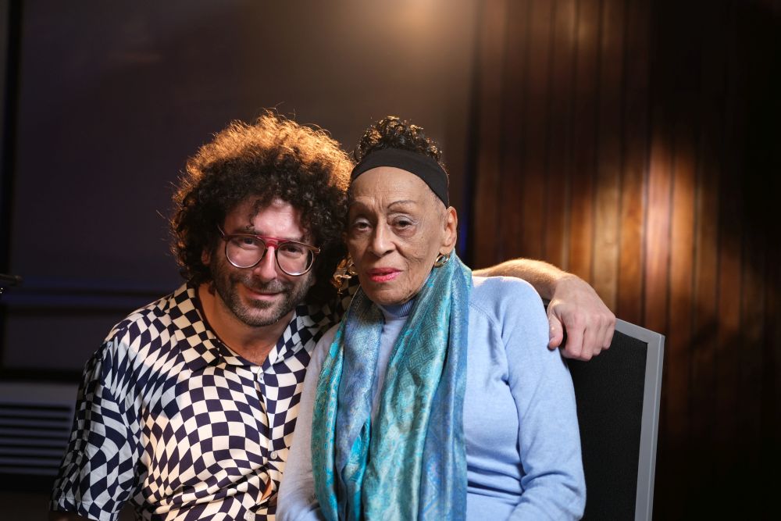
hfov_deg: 37.5
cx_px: 390
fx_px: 1150
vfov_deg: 25.5
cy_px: 260
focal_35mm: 53
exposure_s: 1/125
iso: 800
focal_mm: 35
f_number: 2
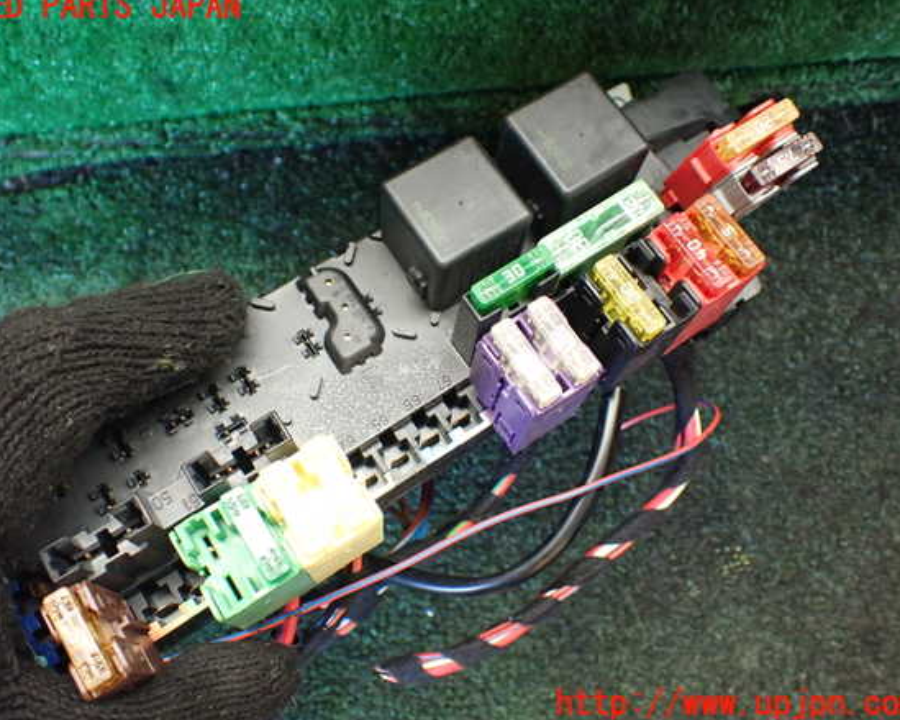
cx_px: 434
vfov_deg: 45.8
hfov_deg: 55.7
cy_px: 356
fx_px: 852
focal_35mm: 32
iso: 800
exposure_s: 1/125
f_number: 2.3
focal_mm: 5.4
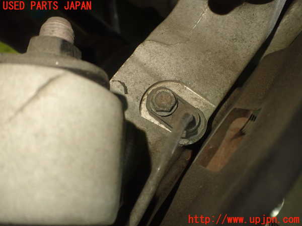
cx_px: 151
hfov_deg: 60.0
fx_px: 262
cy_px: 113
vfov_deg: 46.8
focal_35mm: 30
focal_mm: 5.4
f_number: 2.3
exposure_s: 1/125
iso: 400
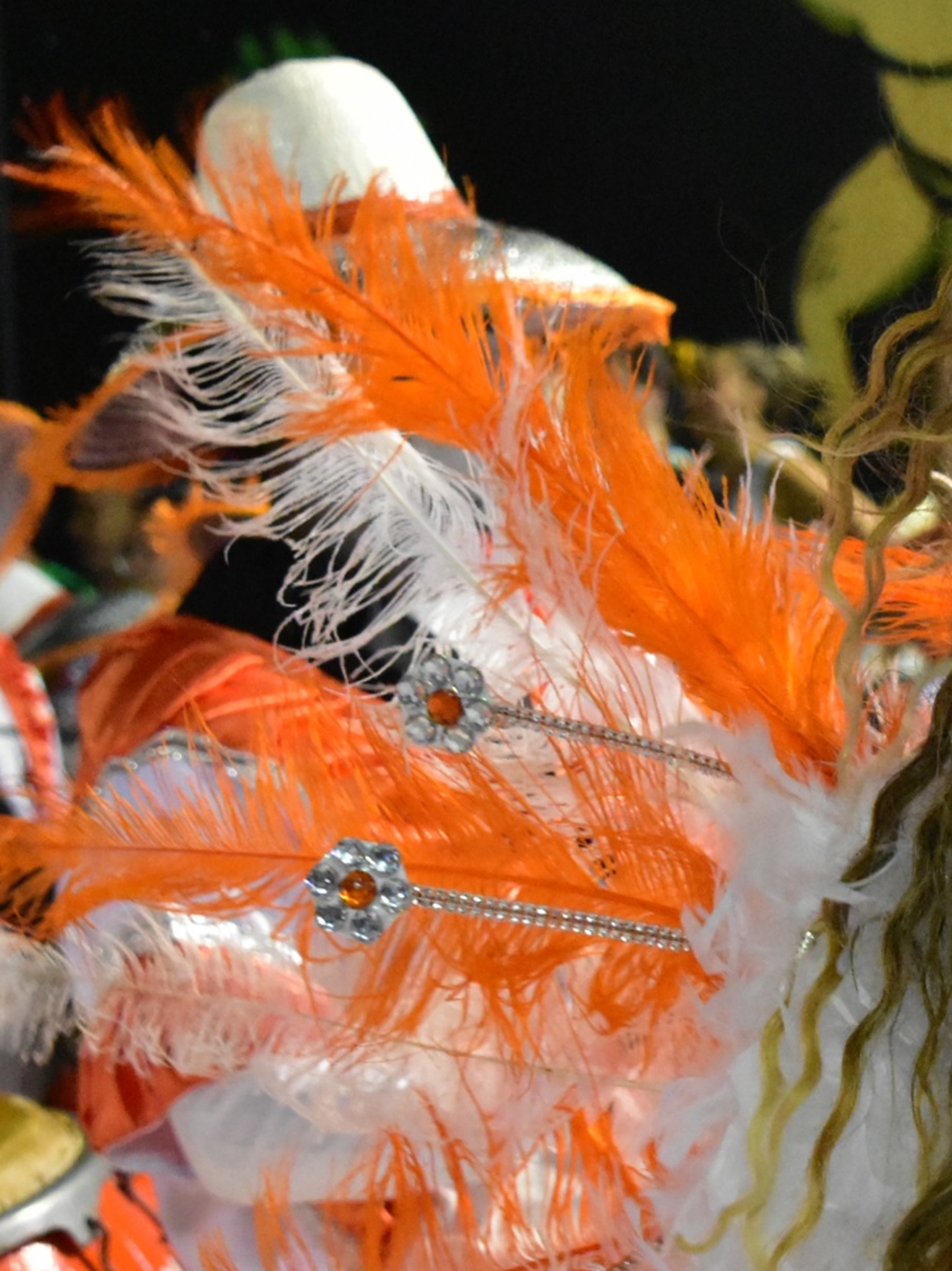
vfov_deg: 11.5
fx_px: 6310
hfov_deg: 8.5
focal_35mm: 172
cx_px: 1181
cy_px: 801
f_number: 5.3
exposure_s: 1/500
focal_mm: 48
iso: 6400
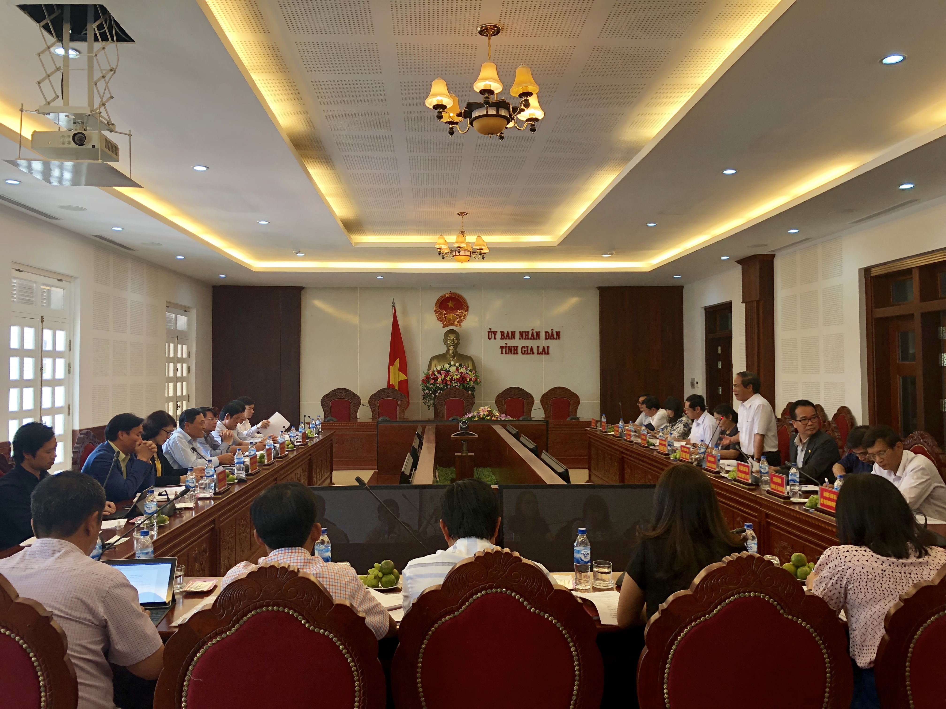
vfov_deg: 49.7
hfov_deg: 63.4
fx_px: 765
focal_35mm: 28
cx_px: 473
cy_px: 354
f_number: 1.8
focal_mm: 4
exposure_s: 1/100
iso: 64
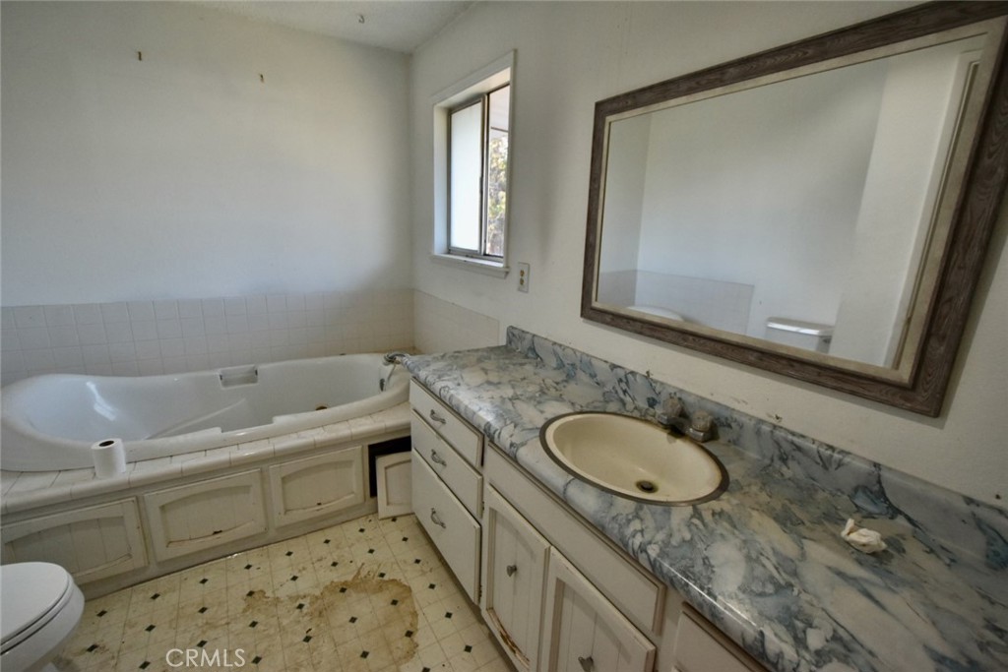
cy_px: 336
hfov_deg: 100.4
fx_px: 420
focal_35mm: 15
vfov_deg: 77.3
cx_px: 504
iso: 900
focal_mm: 10
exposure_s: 1/125
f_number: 3.5
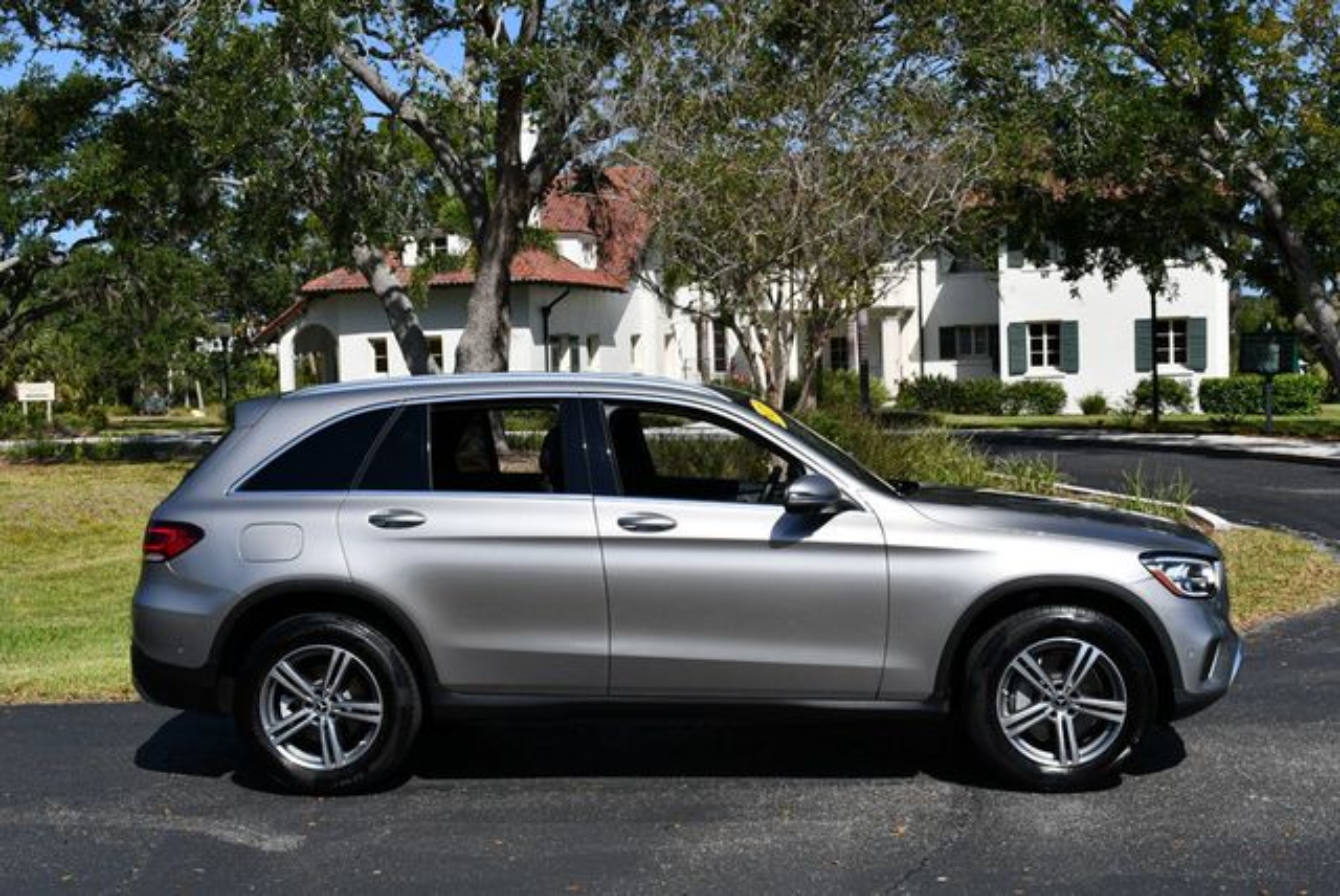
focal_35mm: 46
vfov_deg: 29.3
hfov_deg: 42.7
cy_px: 448
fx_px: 1714
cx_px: 670
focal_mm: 23
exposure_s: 1/400
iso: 100
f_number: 10
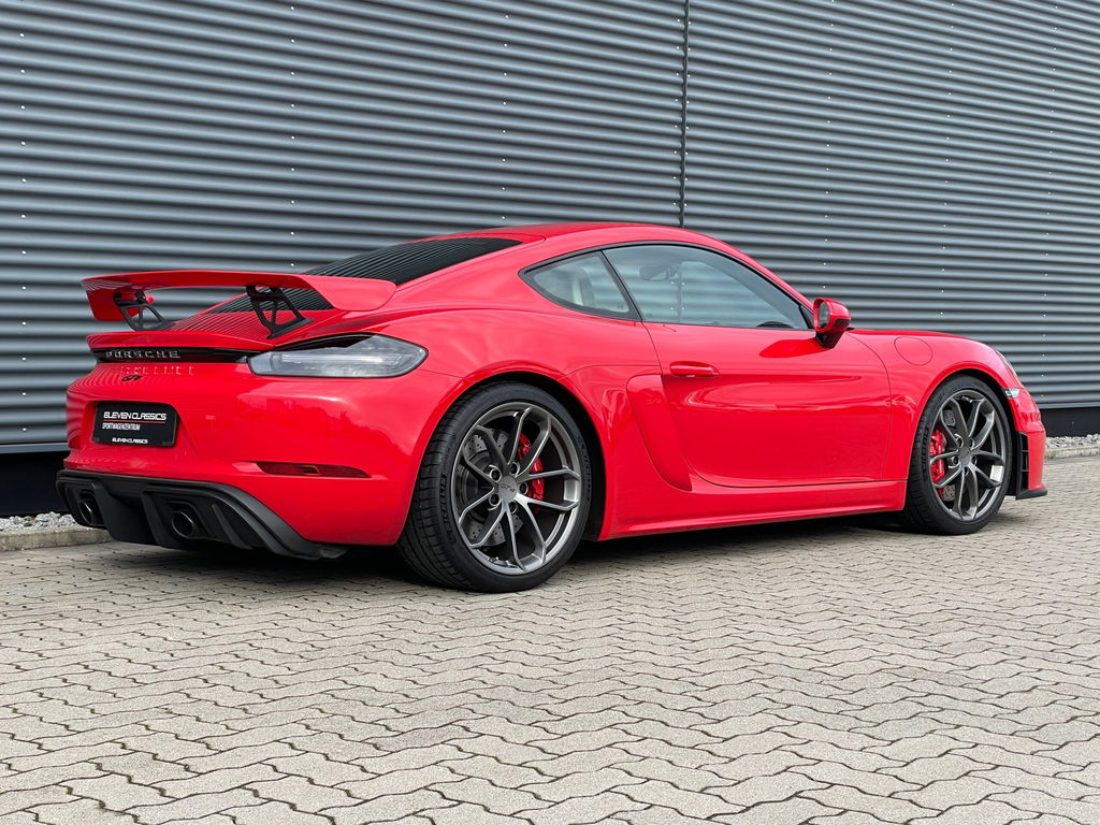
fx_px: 1652
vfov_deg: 28.0
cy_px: 412
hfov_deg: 36.8
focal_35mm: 52
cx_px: 550
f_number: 2
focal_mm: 6
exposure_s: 1/235
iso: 25
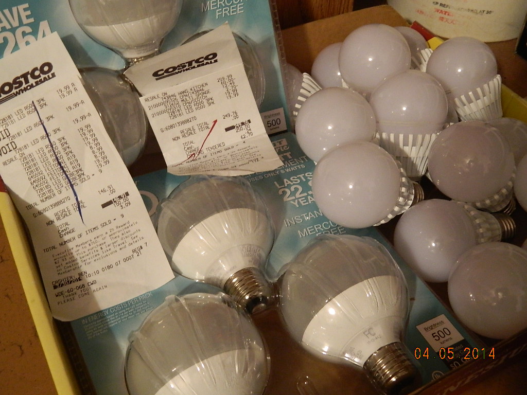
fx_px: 624
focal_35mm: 41
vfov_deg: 35.1
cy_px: 198
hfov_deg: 45.8
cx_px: 264
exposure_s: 1/5
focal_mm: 7.3
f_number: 3.5
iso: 400
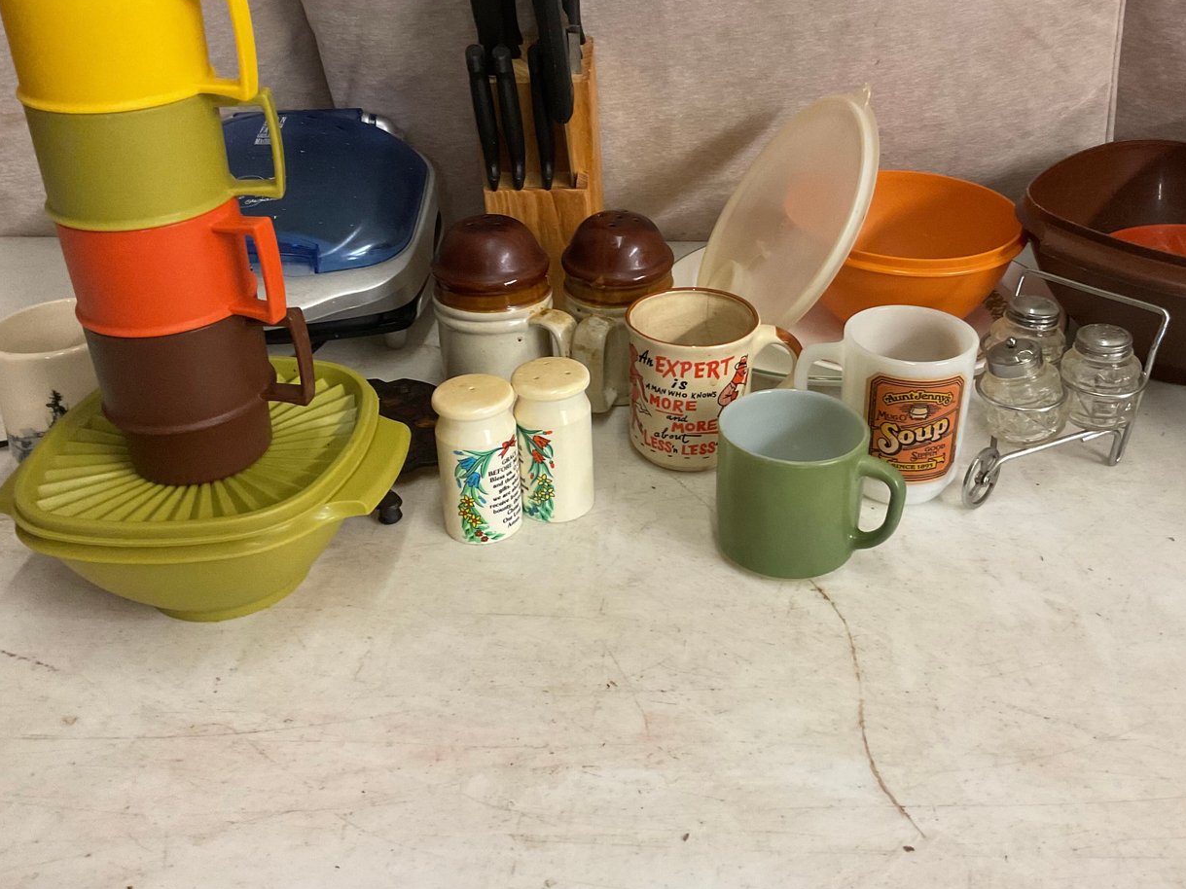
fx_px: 1233
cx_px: 703
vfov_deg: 39.4
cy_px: 339
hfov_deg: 51.1
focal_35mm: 36
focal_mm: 3
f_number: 1.8
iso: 200
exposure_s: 1/60
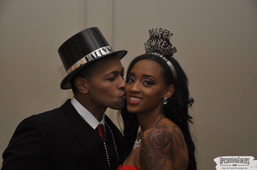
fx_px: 620
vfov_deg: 15.7
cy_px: 85
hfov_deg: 23.4
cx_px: 128
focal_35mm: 87
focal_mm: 58
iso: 400
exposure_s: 1/60
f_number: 5
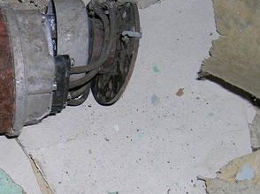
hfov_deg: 22.2
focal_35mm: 85
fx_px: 638
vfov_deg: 17.3
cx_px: 0
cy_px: 93
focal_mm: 8
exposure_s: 1/60.1
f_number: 3.1
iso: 50
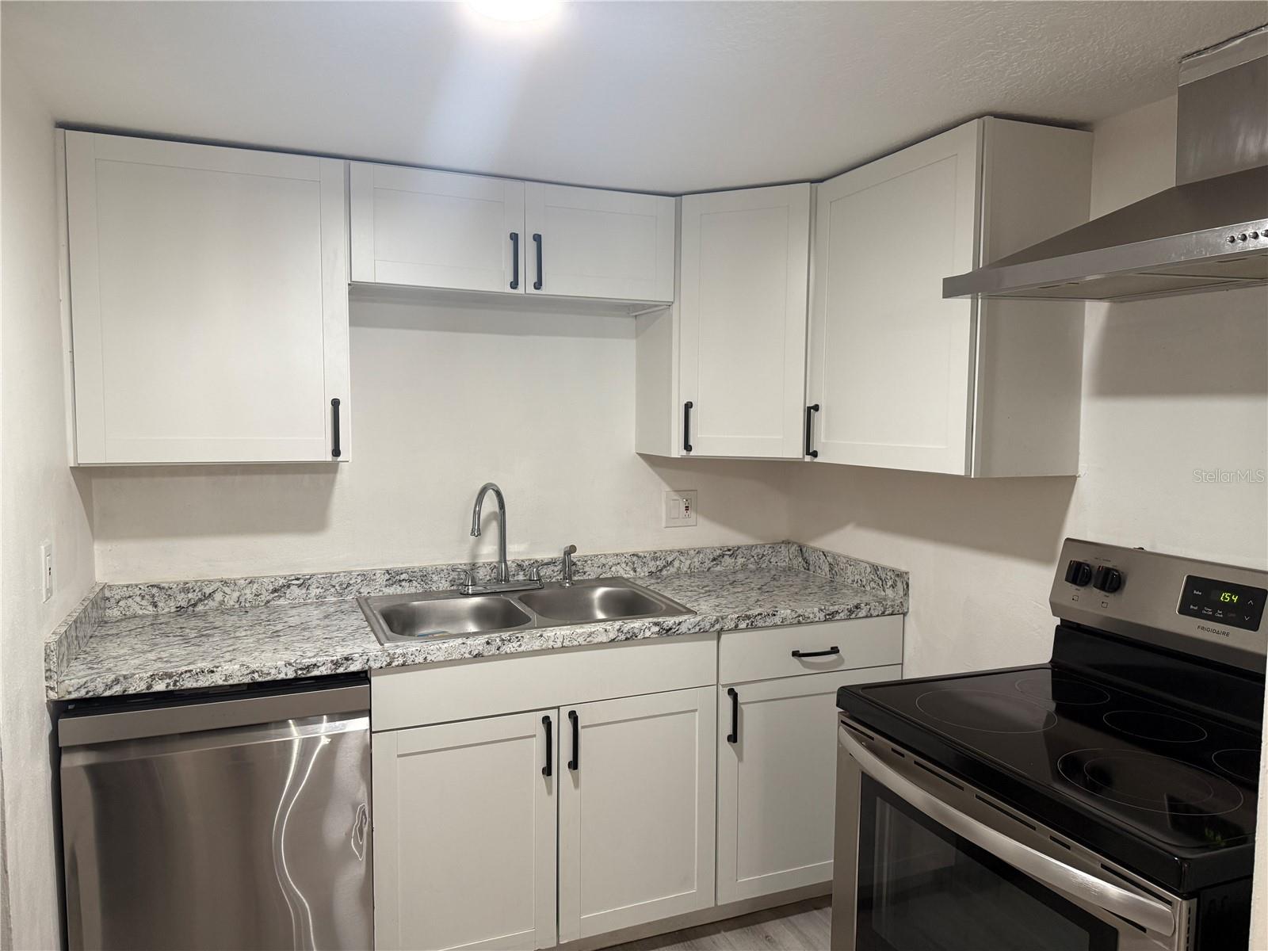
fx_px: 879
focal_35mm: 24
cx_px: 634
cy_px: 476
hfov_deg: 71.6
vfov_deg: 56.8
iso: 200
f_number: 1.78
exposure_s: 1/60
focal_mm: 6.76
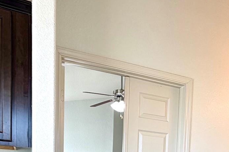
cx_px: 153
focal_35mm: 43
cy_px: 202
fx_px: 273
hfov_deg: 44.8
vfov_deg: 26.1
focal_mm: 2.22
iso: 64
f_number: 2.2
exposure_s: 1/120
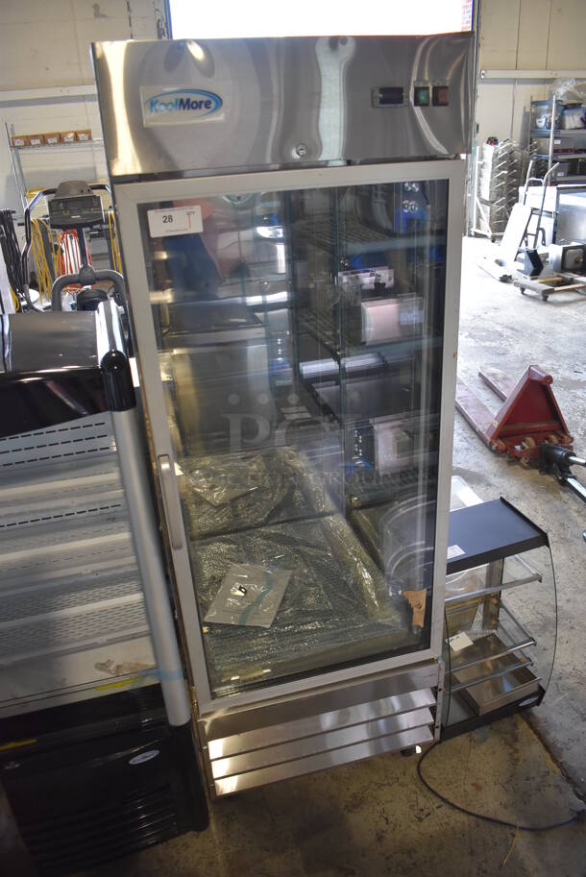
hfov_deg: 48.0
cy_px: 438
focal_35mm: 27
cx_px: 293
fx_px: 658
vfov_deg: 67.3
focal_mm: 18
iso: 1000
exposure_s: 1/125
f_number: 3.5
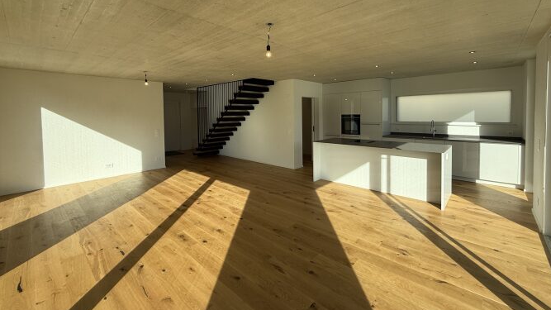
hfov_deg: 99.3
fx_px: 234
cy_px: 121
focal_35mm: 16
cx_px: 288
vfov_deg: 66.3
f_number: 2.2
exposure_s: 1/506
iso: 50
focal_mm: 2.22
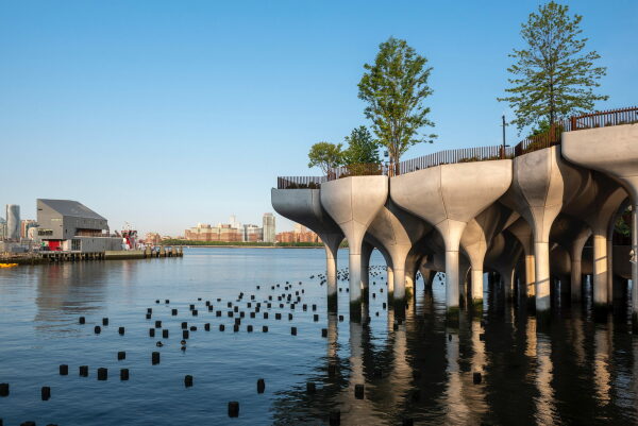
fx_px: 550
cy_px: 213
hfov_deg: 60.2
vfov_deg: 42.4
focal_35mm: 31
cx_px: 319
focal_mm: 31
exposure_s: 1/640
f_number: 7.1
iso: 200
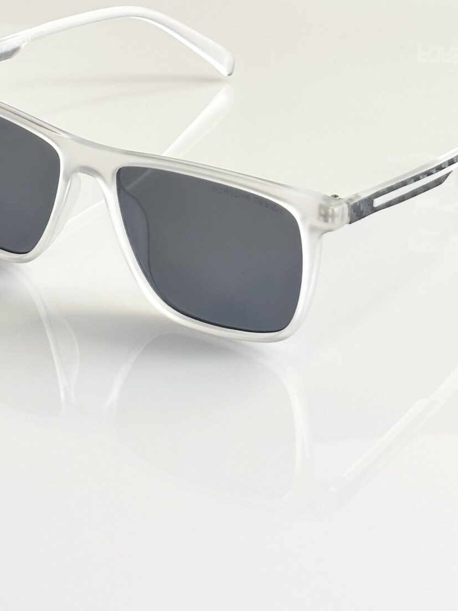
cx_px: 159
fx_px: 1975
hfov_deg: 13.2
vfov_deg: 17.2
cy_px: -8
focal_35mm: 112
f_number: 1.78
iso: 80
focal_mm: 6.86
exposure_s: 1/121
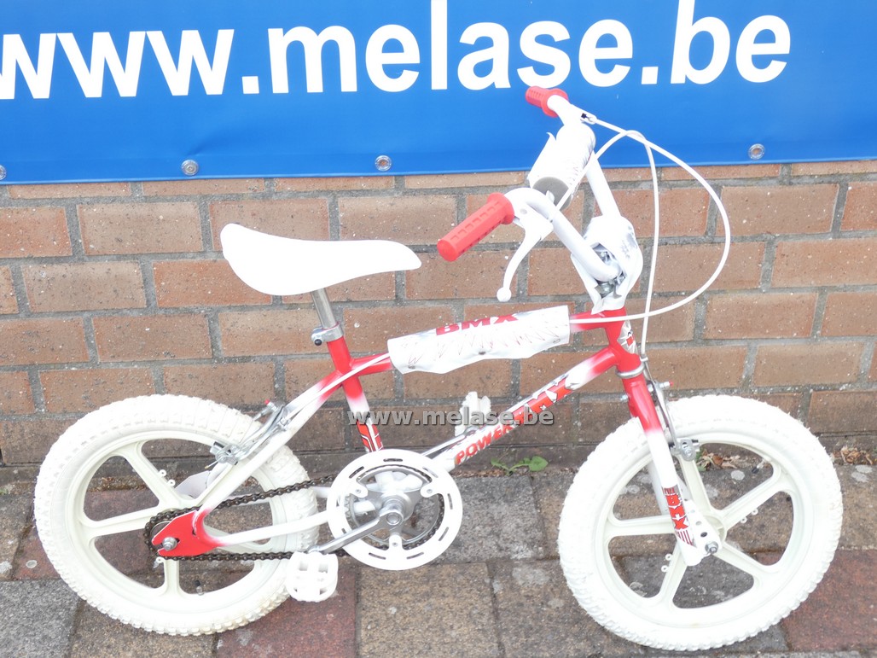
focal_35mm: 46
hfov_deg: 41.2
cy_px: 329
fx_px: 1165
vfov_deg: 31.5
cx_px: 438
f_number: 3.8
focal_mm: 8.2
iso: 80
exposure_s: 1/80
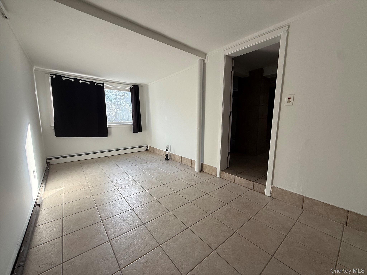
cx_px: 184
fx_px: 148
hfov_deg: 102.1
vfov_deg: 85.7
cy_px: 138
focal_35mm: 14
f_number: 2.2
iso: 50
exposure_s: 1/99
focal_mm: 2.22
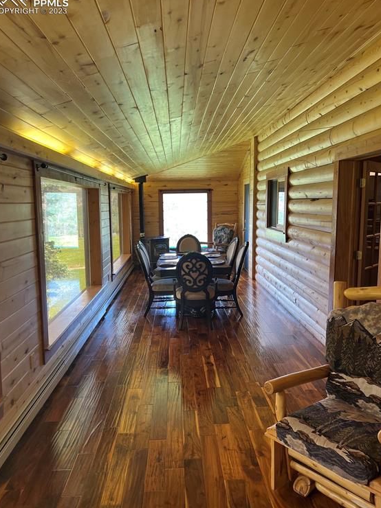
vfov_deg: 65.4
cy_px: 256
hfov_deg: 51.3
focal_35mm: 27
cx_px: 189
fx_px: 397
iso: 100
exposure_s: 1/120
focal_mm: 5.7
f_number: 1.5
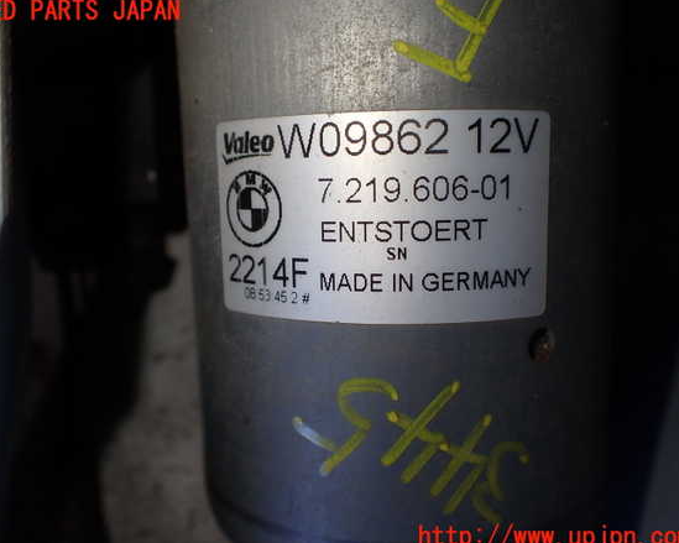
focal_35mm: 32
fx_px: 643
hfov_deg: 55.7
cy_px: 275
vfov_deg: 45.8
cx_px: 327
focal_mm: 5.4
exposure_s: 1/160
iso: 100
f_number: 2.3
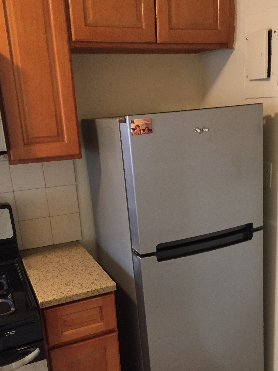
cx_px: 167
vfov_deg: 48.6
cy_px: 229
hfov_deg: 37.6
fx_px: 407
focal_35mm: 38
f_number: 2.2
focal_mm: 4.15
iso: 200
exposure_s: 1/30
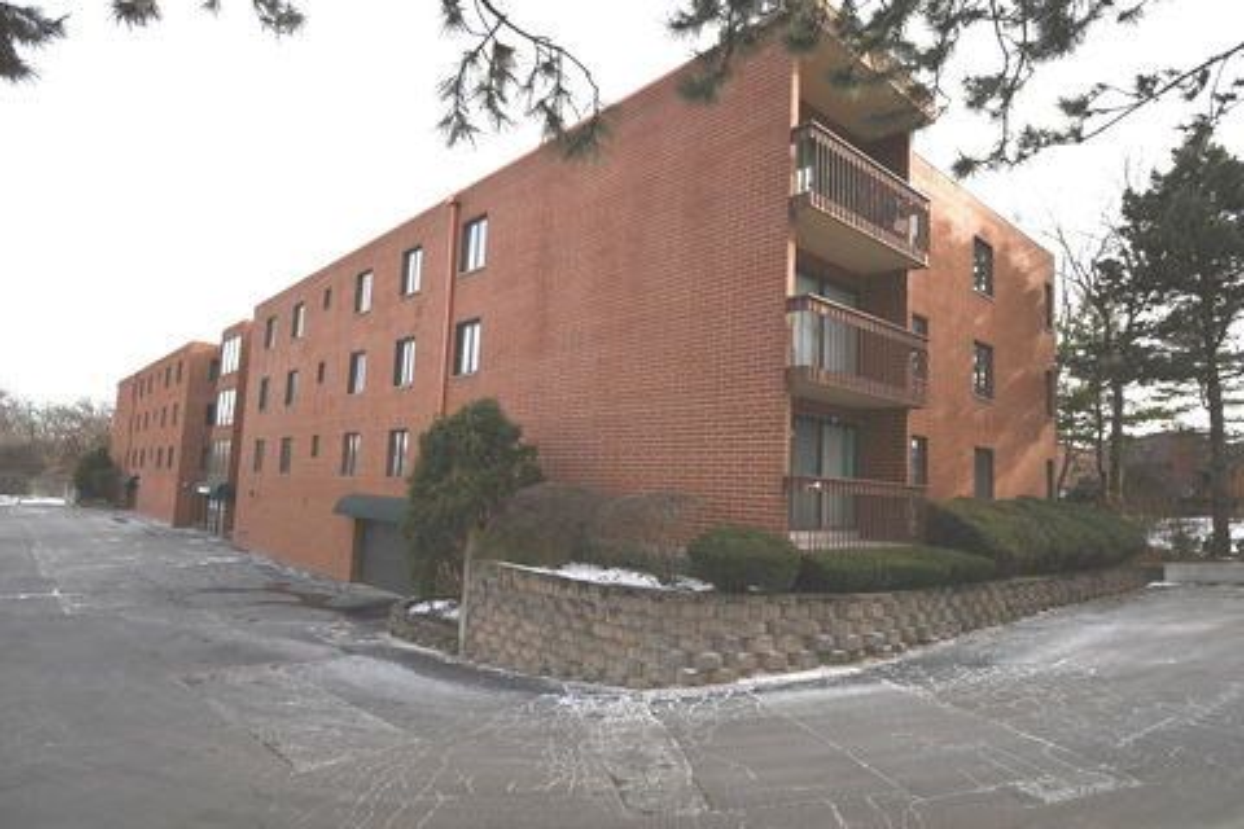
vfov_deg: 64.6
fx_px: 657
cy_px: 414
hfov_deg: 86.9
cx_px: 622
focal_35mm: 19
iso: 100
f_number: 5
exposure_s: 1/400
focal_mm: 13
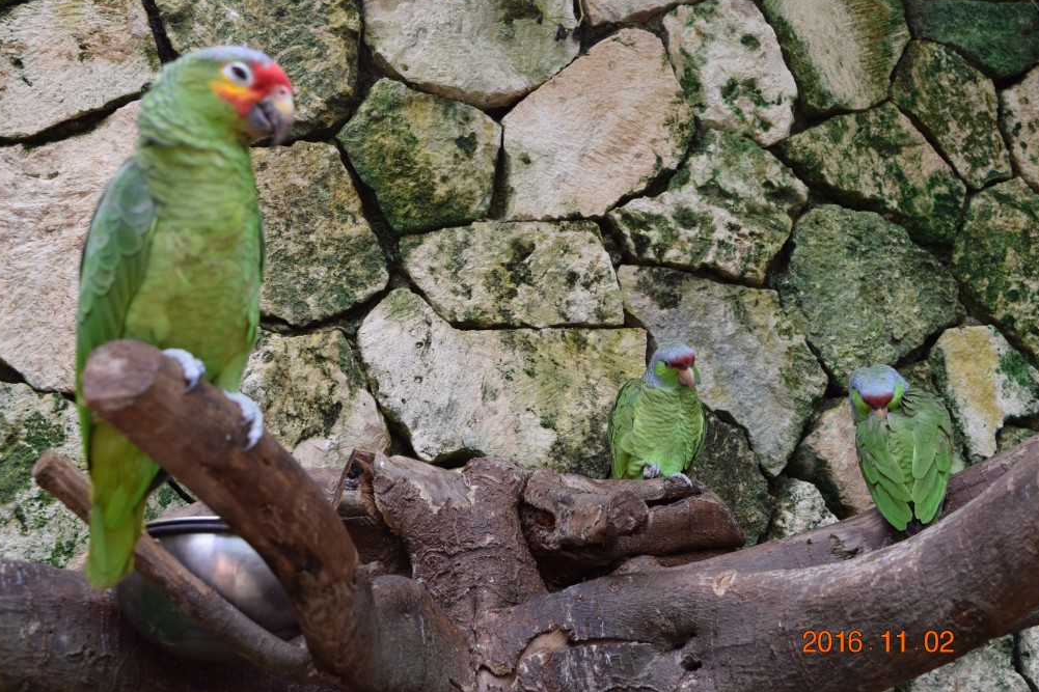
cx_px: 523
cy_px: 341
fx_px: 1284
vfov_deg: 30.2
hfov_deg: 44.0
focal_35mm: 45
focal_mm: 29
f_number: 6.3
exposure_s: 1/160
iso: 400
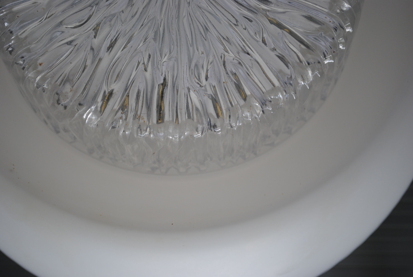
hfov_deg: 26.9
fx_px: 862
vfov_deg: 18.3
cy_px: 138
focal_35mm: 75
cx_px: 206
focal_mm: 50
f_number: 5.6
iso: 200
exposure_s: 1/100
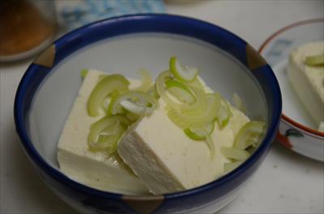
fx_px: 835
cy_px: 107
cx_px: 162
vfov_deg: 14.6
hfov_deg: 22.0
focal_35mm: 93
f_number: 4
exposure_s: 1/80
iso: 400
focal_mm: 62
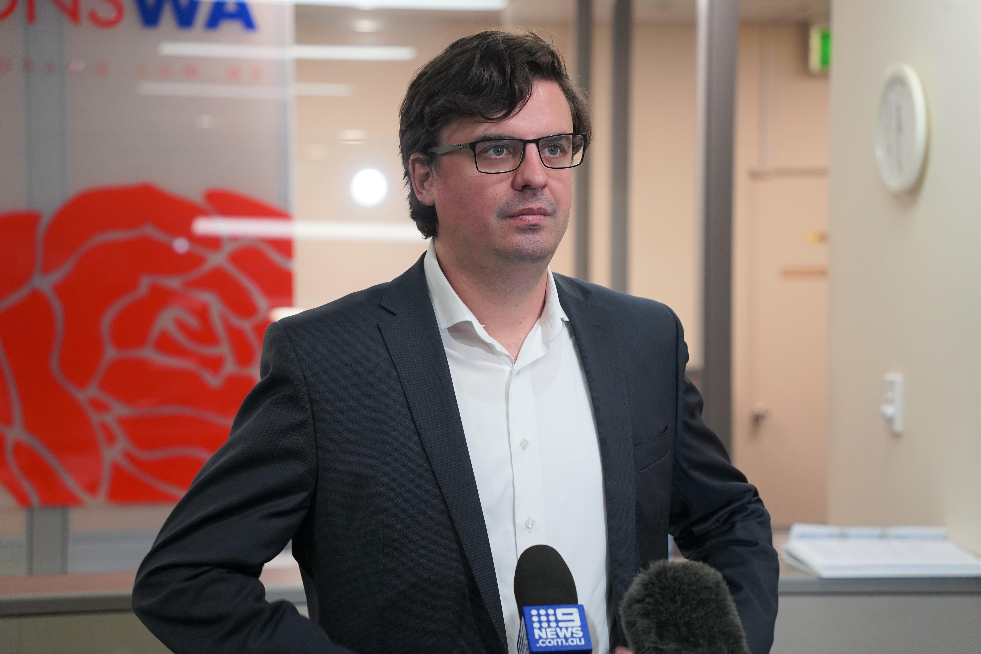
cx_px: 490
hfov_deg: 22.4
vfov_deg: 15.0
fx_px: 2479
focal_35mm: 91
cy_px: 327
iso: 3200
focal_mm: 91
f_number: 4.5
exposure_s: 1/160
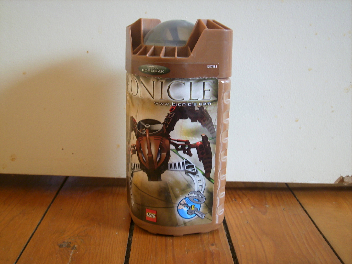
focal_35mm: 40
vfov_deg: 36.0
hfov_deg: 46.8
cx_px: 176
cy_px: 132
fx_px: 407
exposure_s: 1/2
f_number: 3.1
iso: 50
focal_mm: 7.43
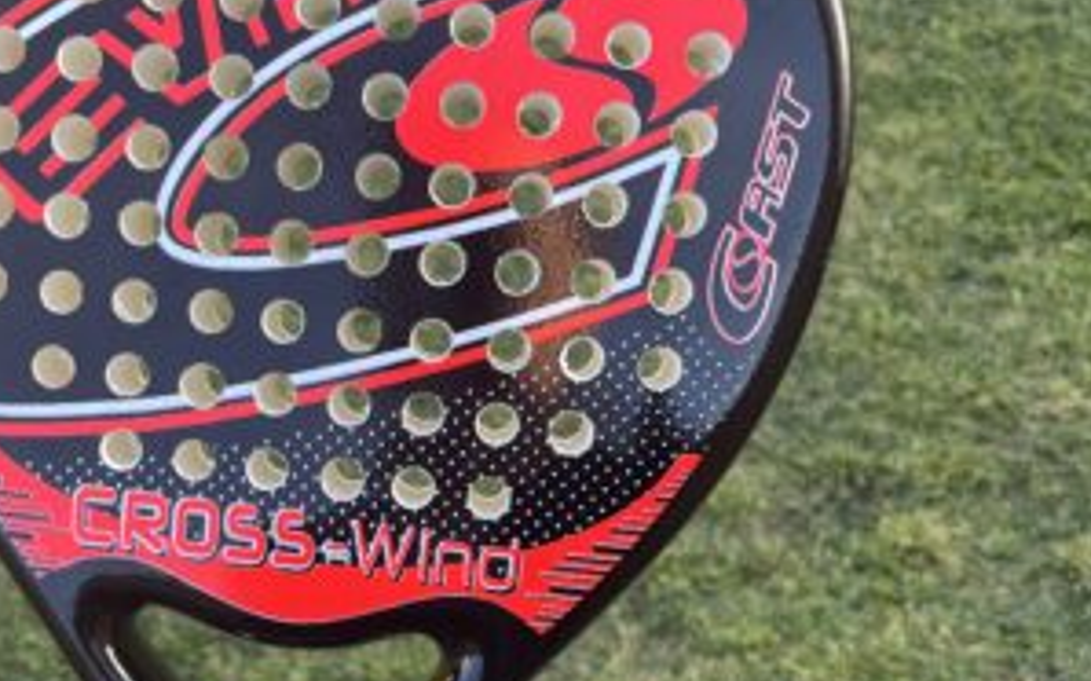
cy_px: 520
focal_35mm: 37
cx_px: 395
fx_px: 1100
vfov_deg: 33.6
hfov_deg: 52.1
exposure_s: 1/122
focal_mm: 5.1
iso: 32
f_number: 1.6
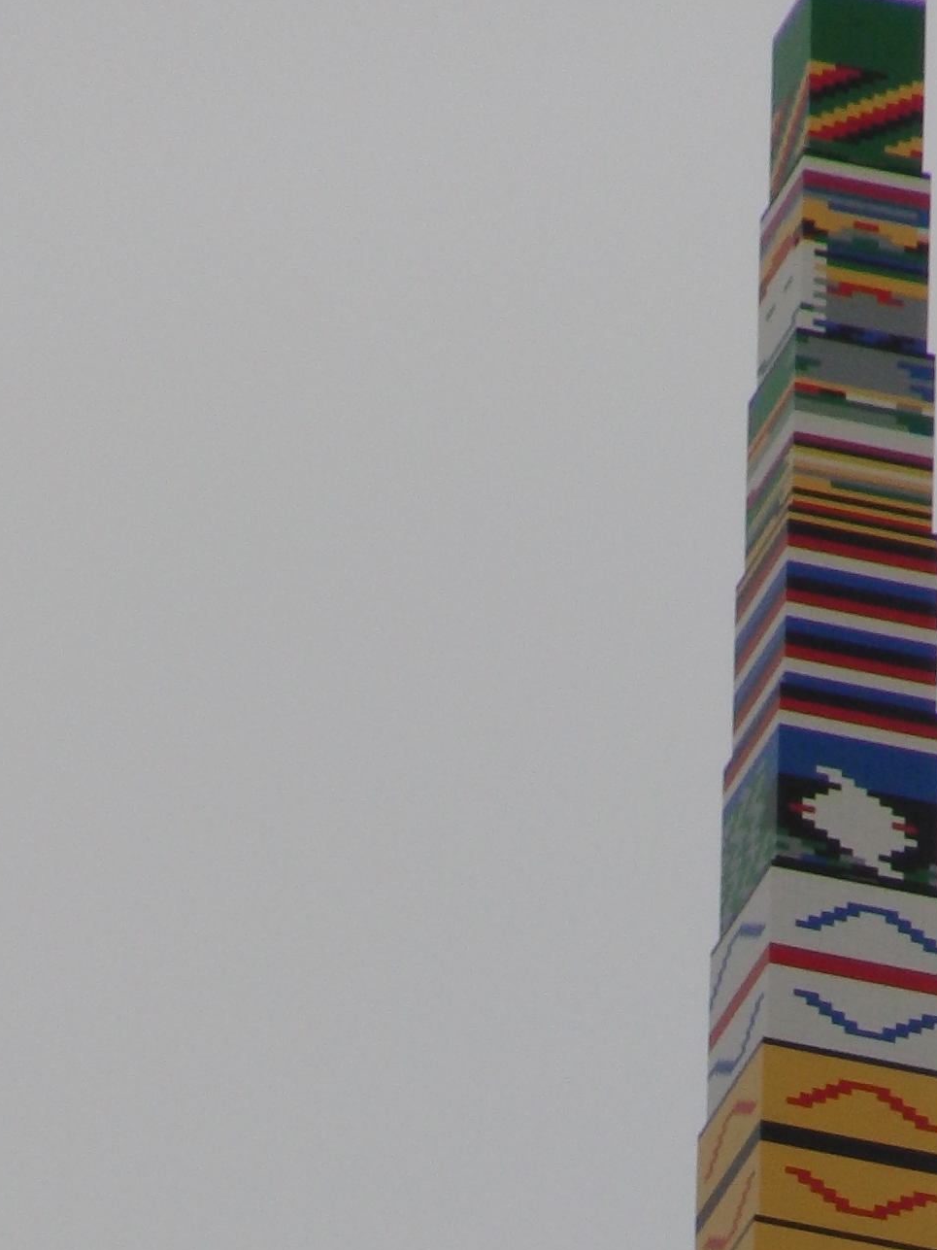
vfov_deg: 1.6
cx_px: 764
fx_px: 45663
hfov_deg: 1.2
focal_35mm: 1265
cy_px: 1535
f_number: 6.2
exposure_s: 1/400
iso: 100
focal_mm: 83.3
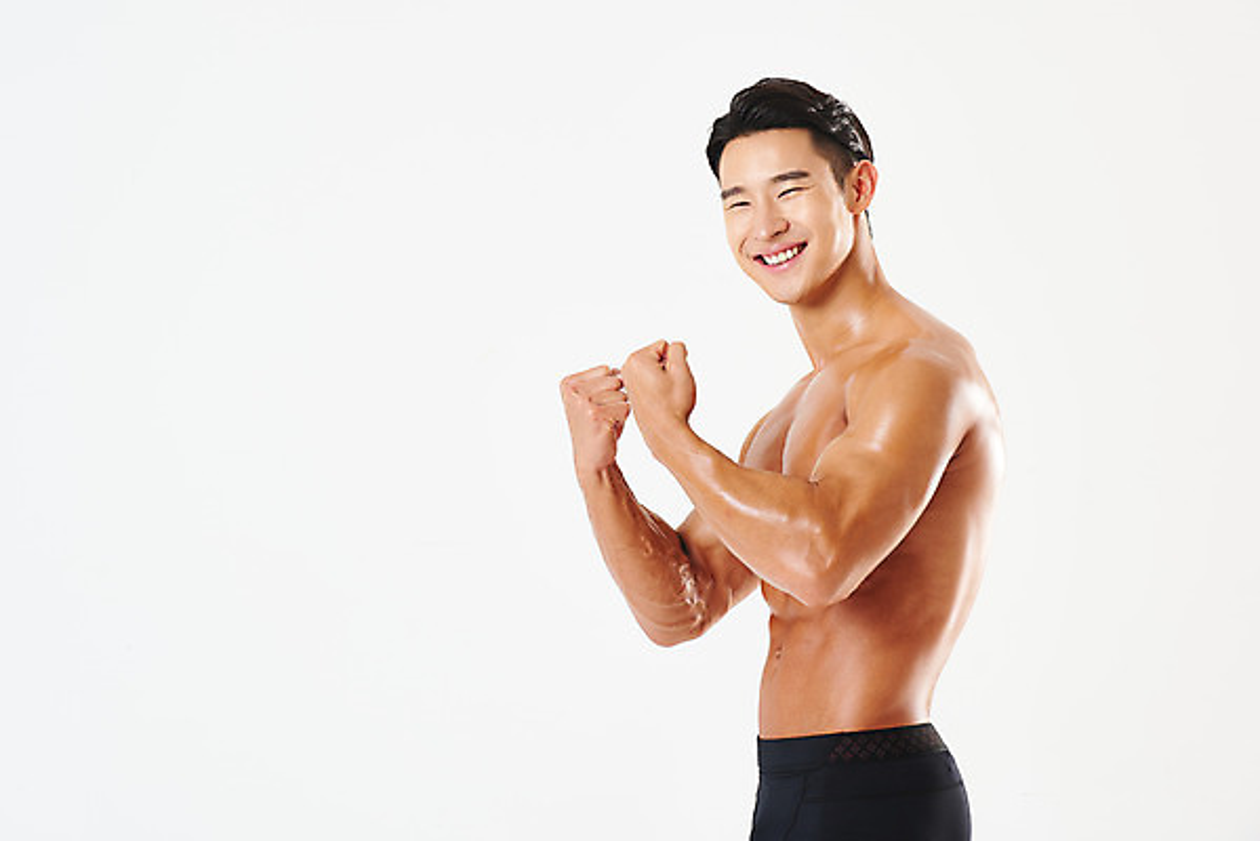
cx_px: 630
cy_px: 420
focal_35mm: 135
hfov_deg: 15.2
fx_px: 4727
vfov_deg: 10.2
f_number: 11
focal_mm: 135
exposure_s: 1/125
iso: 100
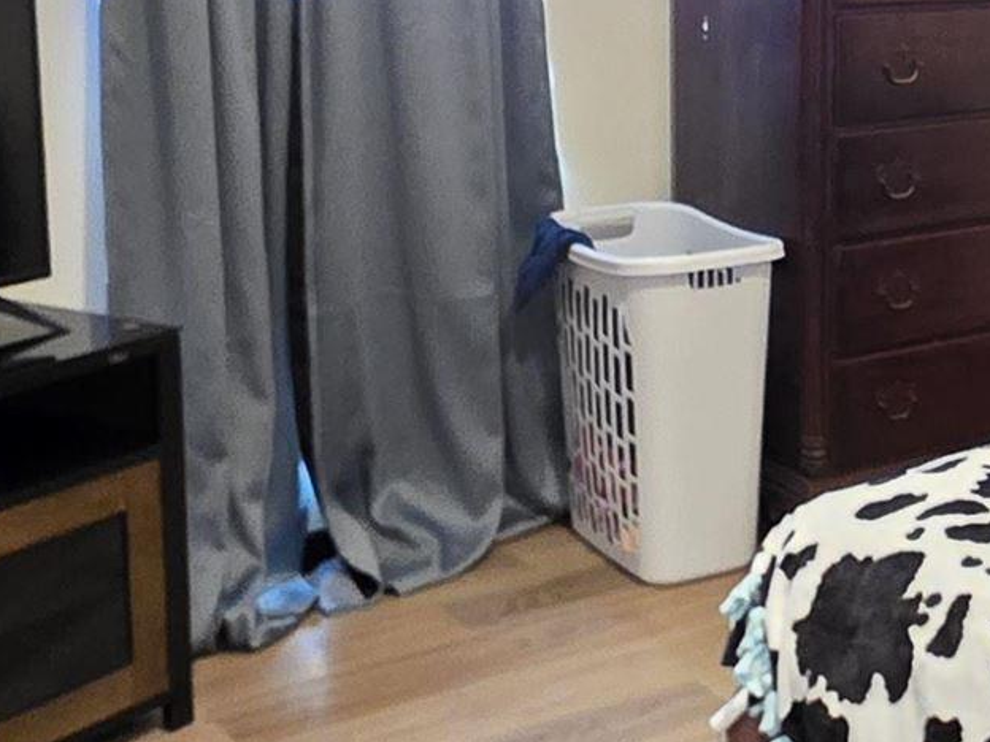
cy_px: 87
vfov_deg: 22.4
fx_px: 1830
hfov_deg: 28.2
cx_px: 1023
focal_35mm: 64
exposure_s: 1/40
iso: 1000
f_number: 1.9
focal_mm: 2.2
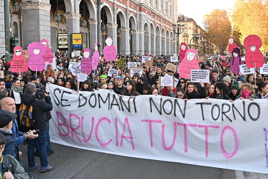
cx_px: 168
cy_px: 74
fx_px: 290
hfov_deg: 49.1
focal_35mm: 39
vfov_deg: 34.1
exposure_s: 1/200
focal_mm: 31
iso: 400
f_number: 4.5
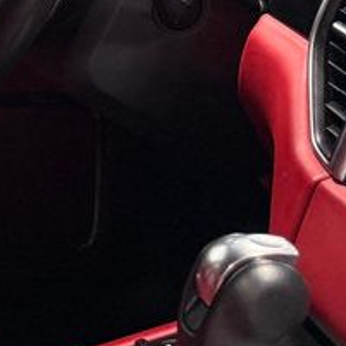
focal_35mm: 108
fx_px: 1221
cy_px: -196
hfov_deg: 13.0
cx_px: -439
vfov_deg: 14.8
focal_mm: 6.76
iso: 160
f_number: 1.78
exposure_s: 1/120
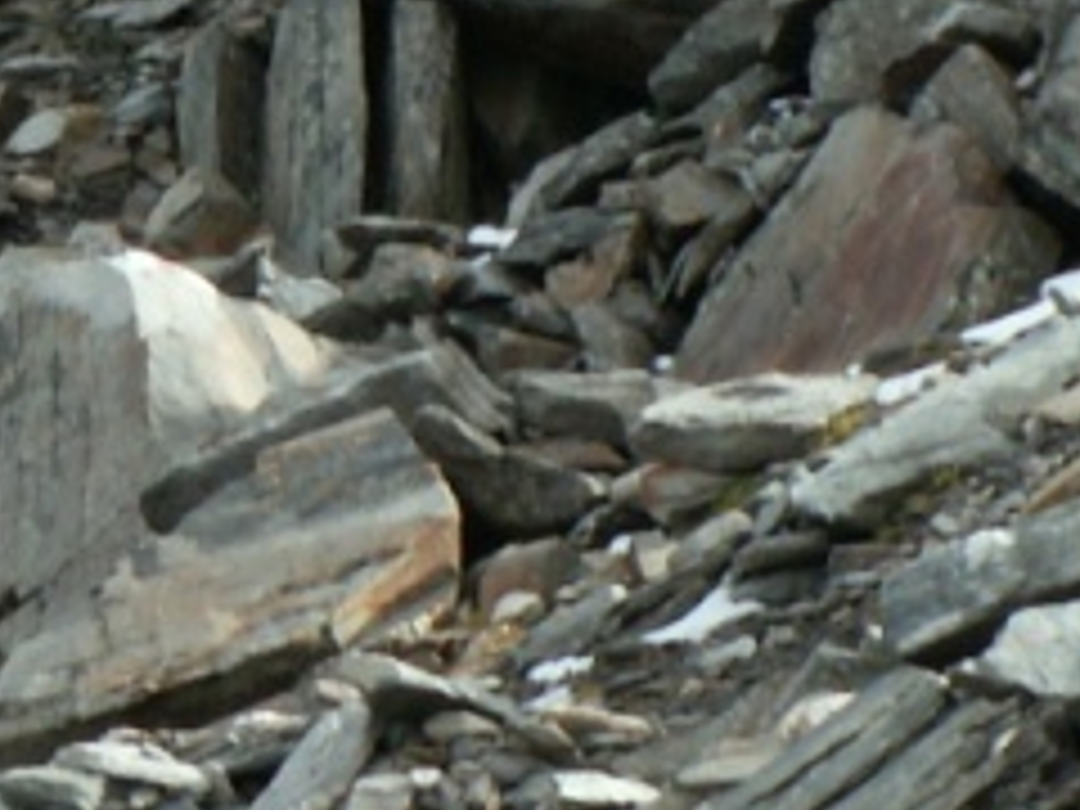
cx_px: -810
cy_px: 297
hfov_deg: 3.9
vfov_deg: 3.0
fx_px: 15725
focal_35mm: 504
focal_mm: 19.32
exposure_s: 1/80
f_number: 7.1
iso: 50
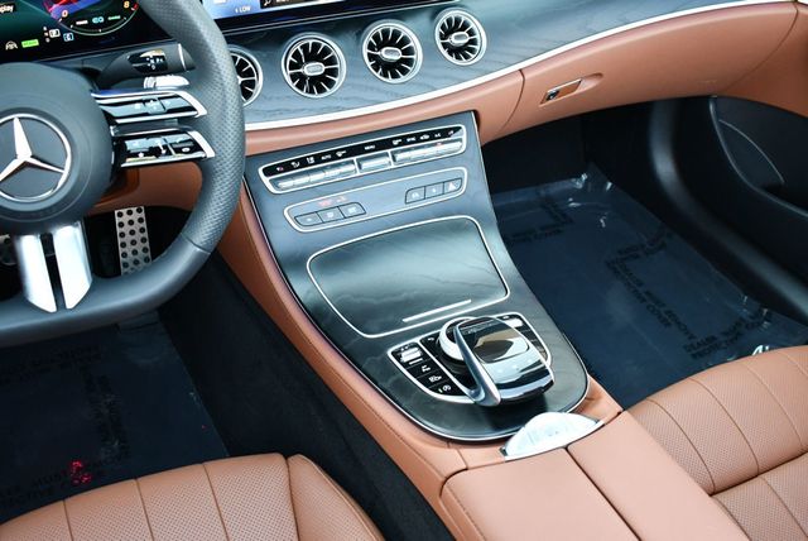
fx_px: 809
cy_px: 270
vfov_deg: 36.9
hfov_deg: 53.1
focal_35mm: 36
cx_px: 404
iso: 800
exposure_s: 1/160
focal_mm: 18
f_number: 3.5
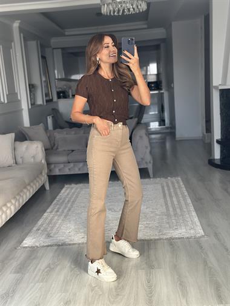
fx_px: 425
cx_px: 115
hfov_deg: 30.3
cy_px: 153
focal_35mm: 48
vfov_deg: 39.6
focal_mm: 6.86
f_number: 1.78
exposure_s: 1/89
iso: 125
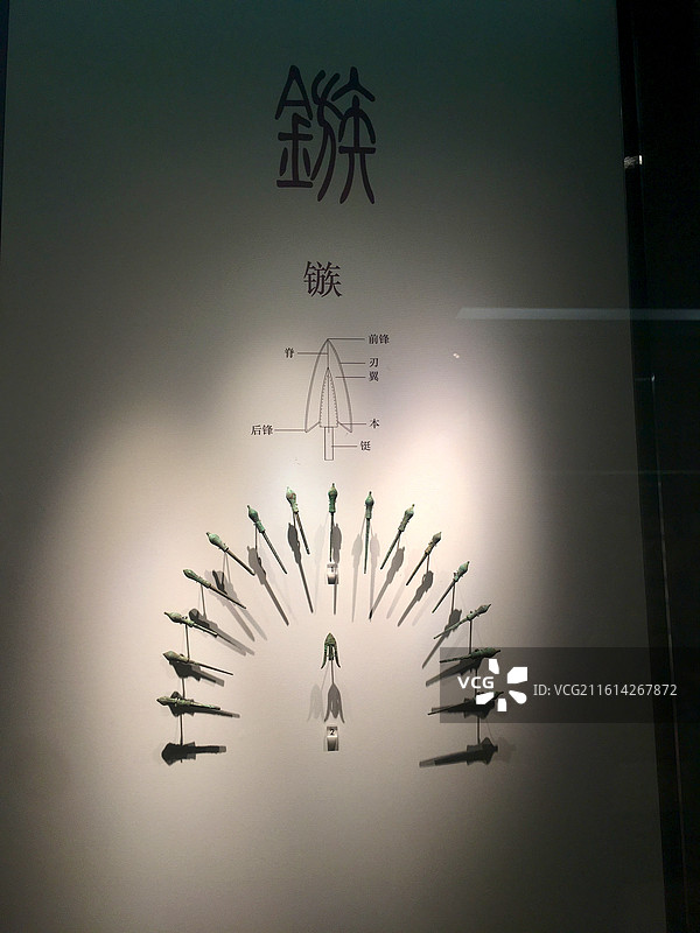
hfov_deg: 48.2
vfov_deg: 61.7
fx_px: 782
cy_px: 466
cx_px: 350
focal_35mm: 29
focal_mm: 4.15
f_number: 2.2
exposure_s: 1/50
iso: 25
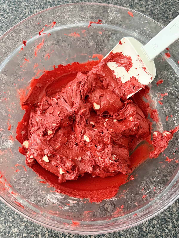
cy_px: 119
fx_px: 165
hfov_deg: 56.8
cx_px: 90
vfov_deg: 71.6
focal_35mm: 24
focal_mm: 6.8
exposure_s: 1/60
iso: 400
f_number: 1.8
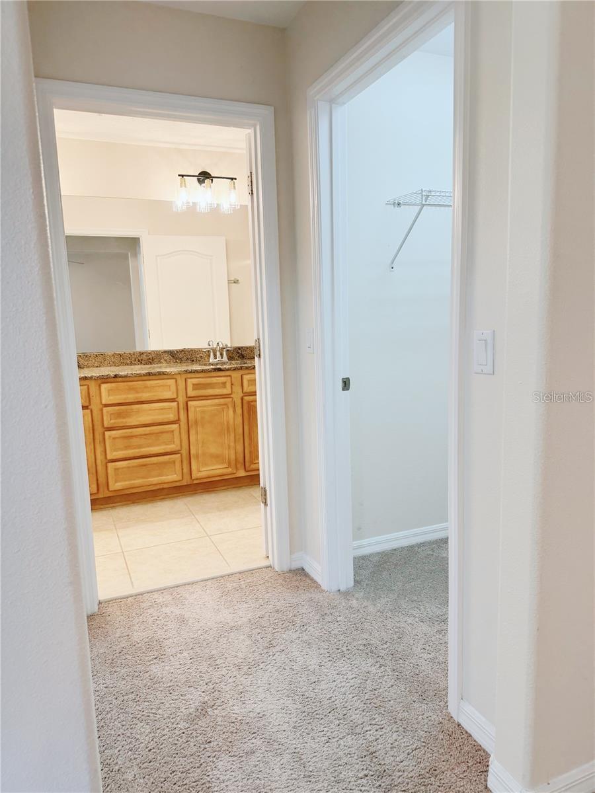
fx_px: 550
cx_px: 298
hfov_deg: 56.8
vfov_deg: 71.6
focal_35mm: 24
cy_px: 396
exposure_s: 1/120
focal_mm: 6.76
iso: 125
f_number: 1.78
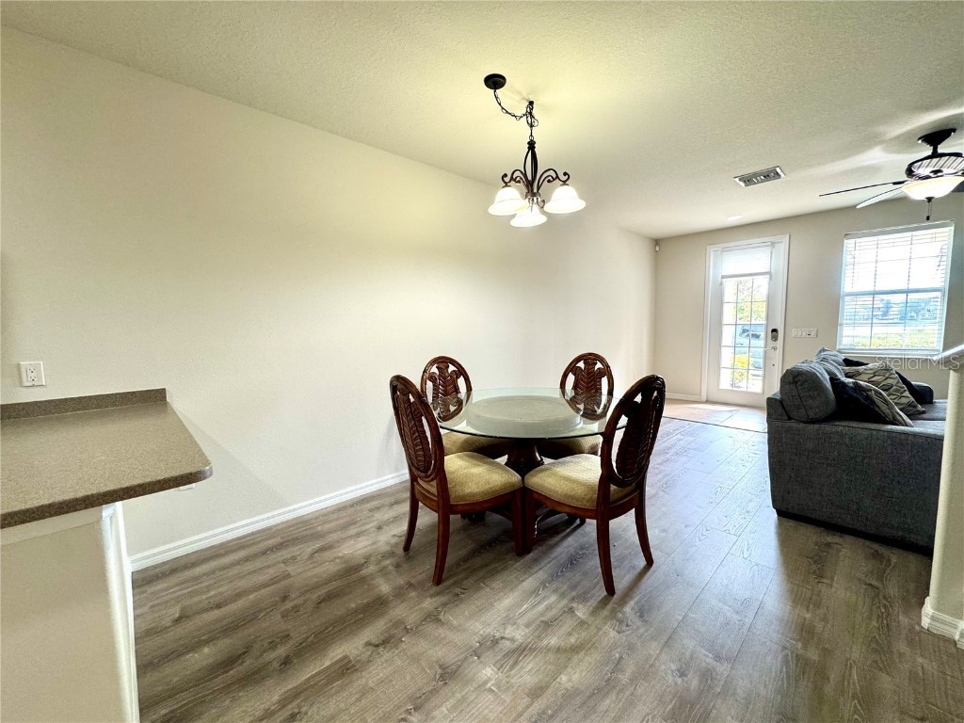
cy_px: 362
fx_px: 390
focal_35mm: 14
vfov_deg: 85.7
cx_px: 482
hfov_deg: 102.1
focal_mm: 2.22
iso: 200
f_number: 2.2
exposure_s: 1/120
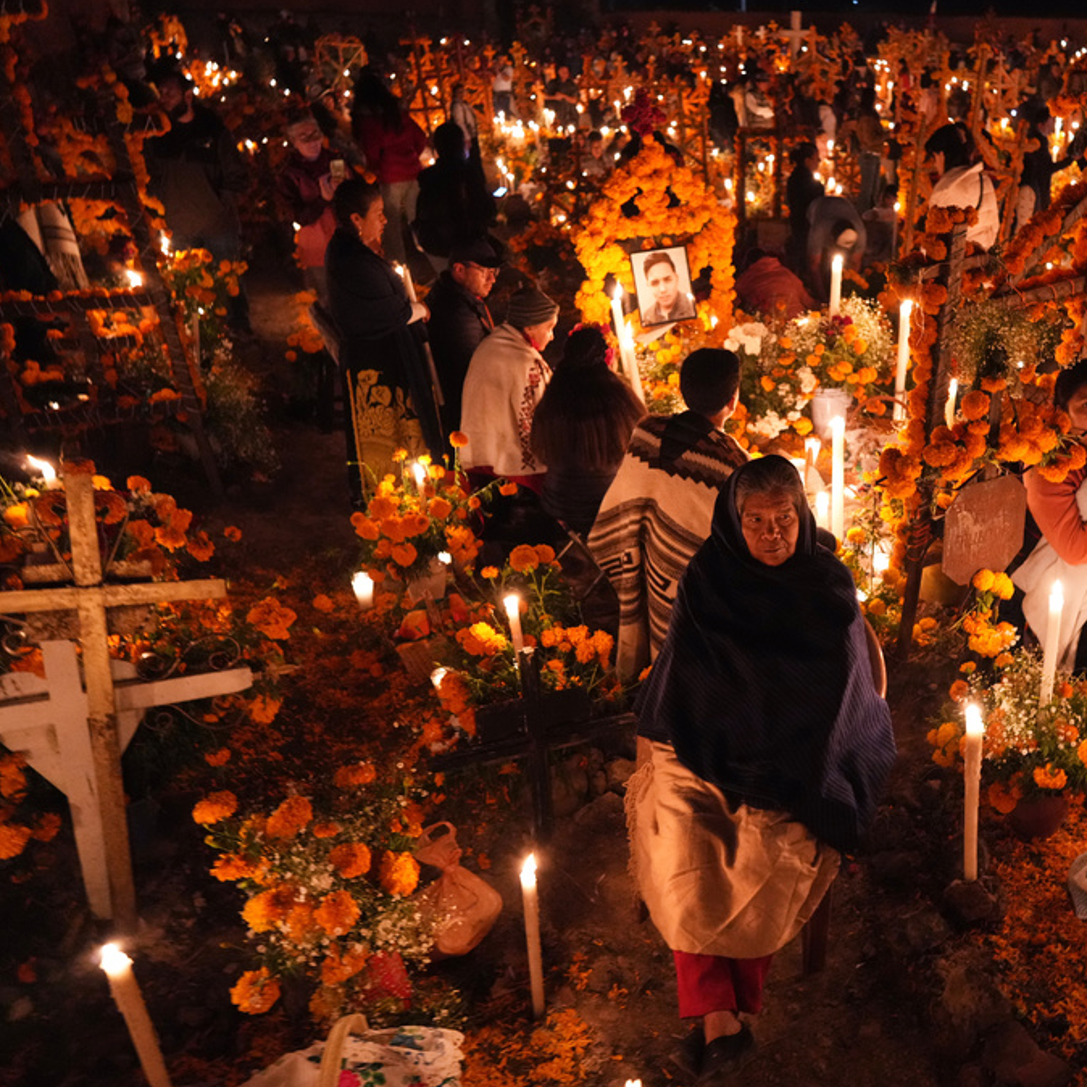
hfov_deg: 50.8
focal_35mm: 31
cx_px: 784
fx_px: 1101
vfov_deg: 52.5
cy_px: 543
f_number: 2.8
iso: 6400
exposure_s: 1/40
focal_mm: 24
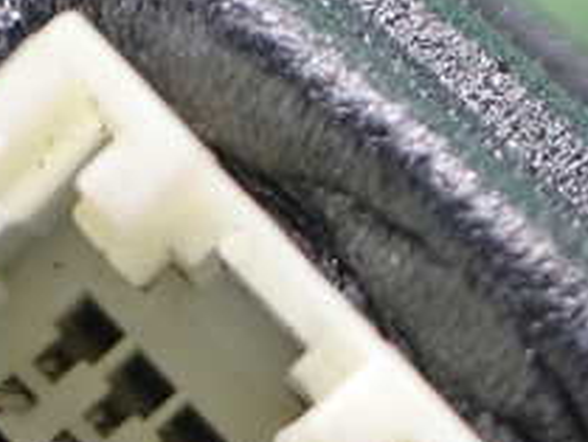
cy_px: 555
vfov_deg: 16.4
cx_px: 177
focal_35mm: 86
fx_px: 1462
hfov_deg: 22.6
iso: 800
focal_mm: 5.4
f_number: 2.3
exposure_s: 1/50
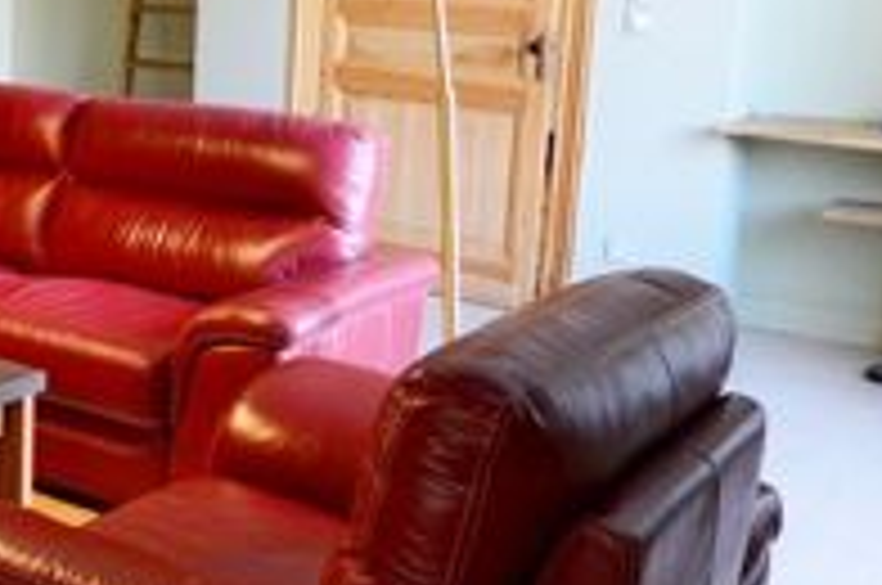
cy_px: 184
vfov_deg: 24.8
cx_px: -38
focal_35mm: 54
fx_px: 1321
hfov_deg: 33.2
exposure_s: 1/30
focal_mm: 10
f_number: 3.5
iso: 800
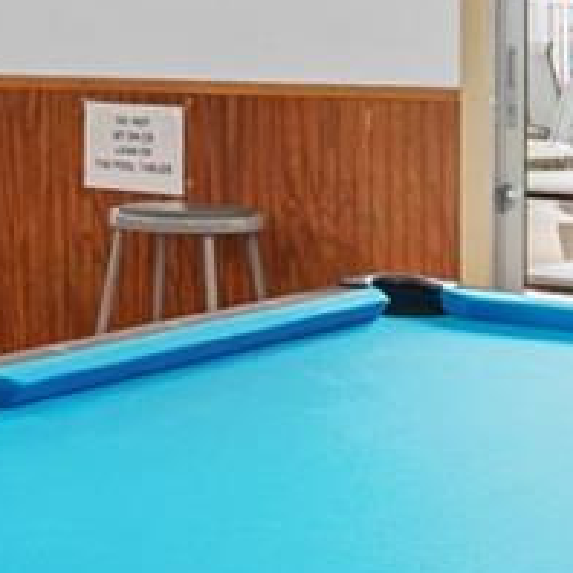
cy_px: 69
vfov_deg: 15.7
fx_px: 2060
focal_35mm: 110
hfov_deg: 14.3
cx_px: -391
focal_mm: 16
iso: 1000
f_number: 10
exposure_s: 1/20
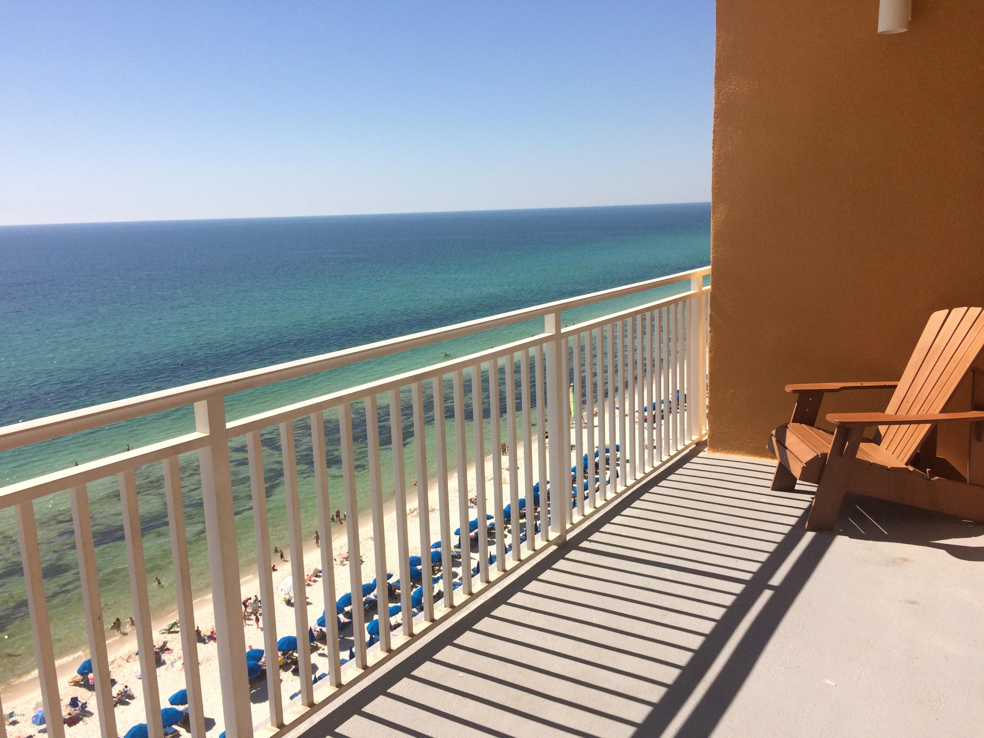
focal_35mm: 29
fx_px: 824
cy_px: 369
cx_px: 492
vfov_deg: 48.2
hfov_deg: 61.7
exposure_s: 1/3425
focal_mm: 4.15
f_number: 2.2
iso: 32
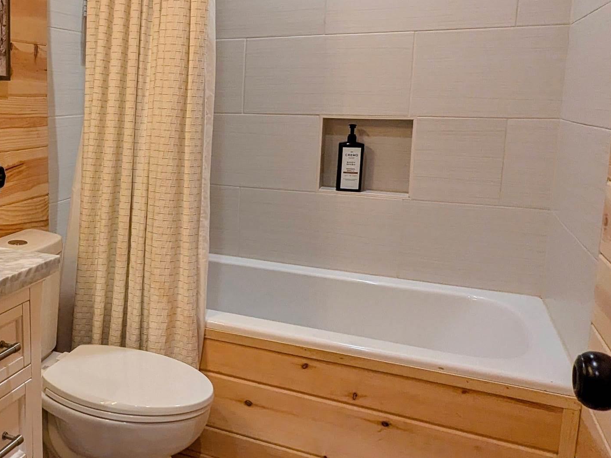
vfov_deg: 40.5
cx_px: 76
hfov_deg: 47.9
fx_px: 618
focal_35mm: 35
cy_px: 180
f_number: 2.2
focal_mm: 2.35
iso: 187
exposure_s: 1/120
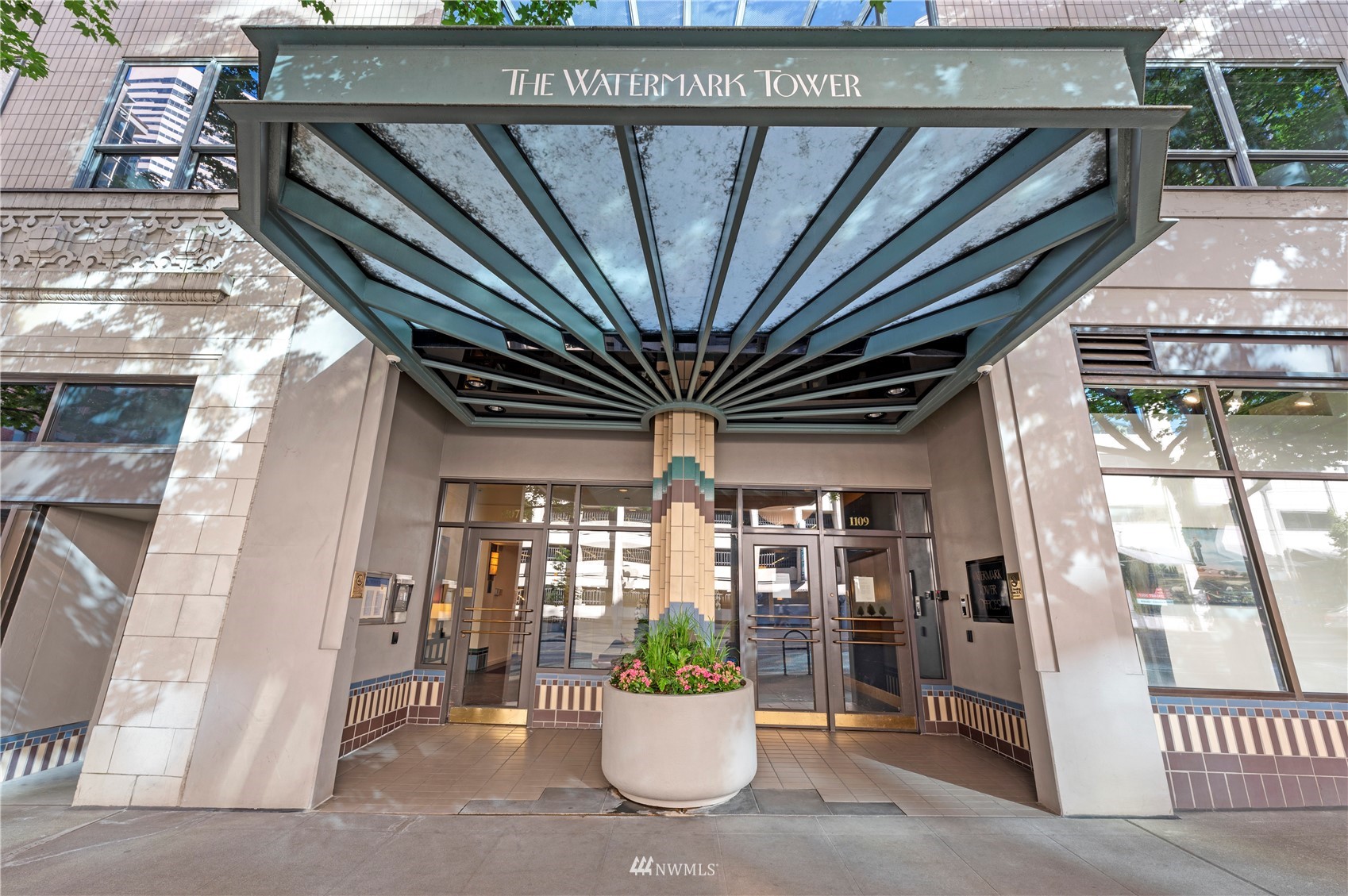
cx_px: 674
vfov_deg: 81.1
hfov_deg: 104.3
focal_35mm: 14
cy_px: 448
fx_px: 524
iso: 100
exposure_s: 1/200
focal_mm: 14
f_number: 10
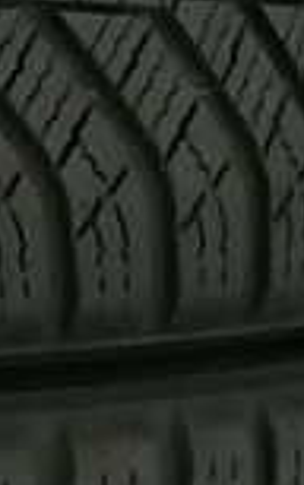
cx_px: -466
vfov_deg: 6.9
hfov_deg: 4.2
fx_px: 4019
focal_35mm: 304
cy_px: 437
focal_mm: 5.4
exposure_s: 1/25
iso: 1000
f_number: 1.8
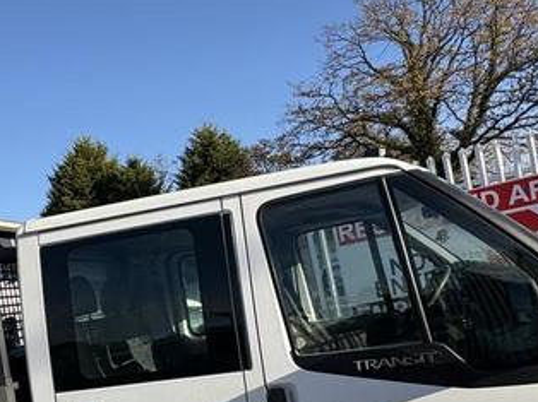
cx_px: 188
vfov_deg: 34.9
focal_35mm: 40
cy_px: 318
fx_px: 621
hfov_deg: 46.2
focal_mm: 2.22
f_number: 2.2
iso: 50
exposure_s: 1/1395
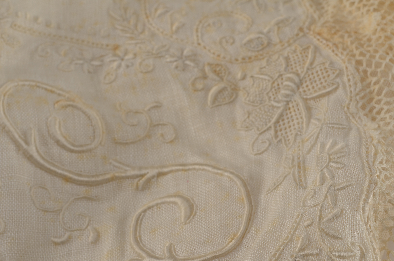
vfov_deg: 14.7
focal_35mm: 92
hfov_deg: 22.2
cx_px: 172
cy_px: 190
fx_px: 1005
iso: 100
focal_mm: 42
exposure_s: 1/80
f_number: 14
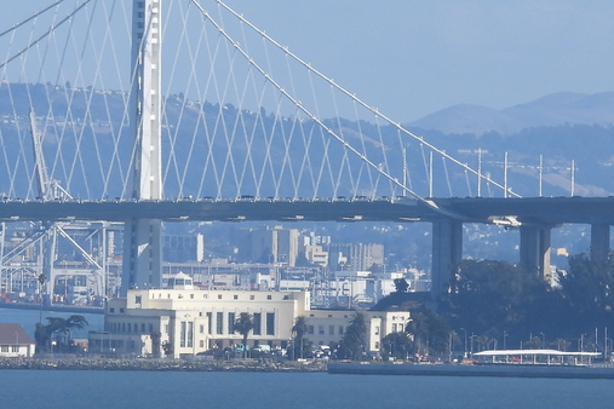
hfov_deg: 2.5
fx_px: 14343
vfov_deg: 1.6
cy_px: 200
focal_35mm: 841
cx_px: 67
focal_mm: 57.1
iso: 100
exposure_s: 1/800
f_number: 5
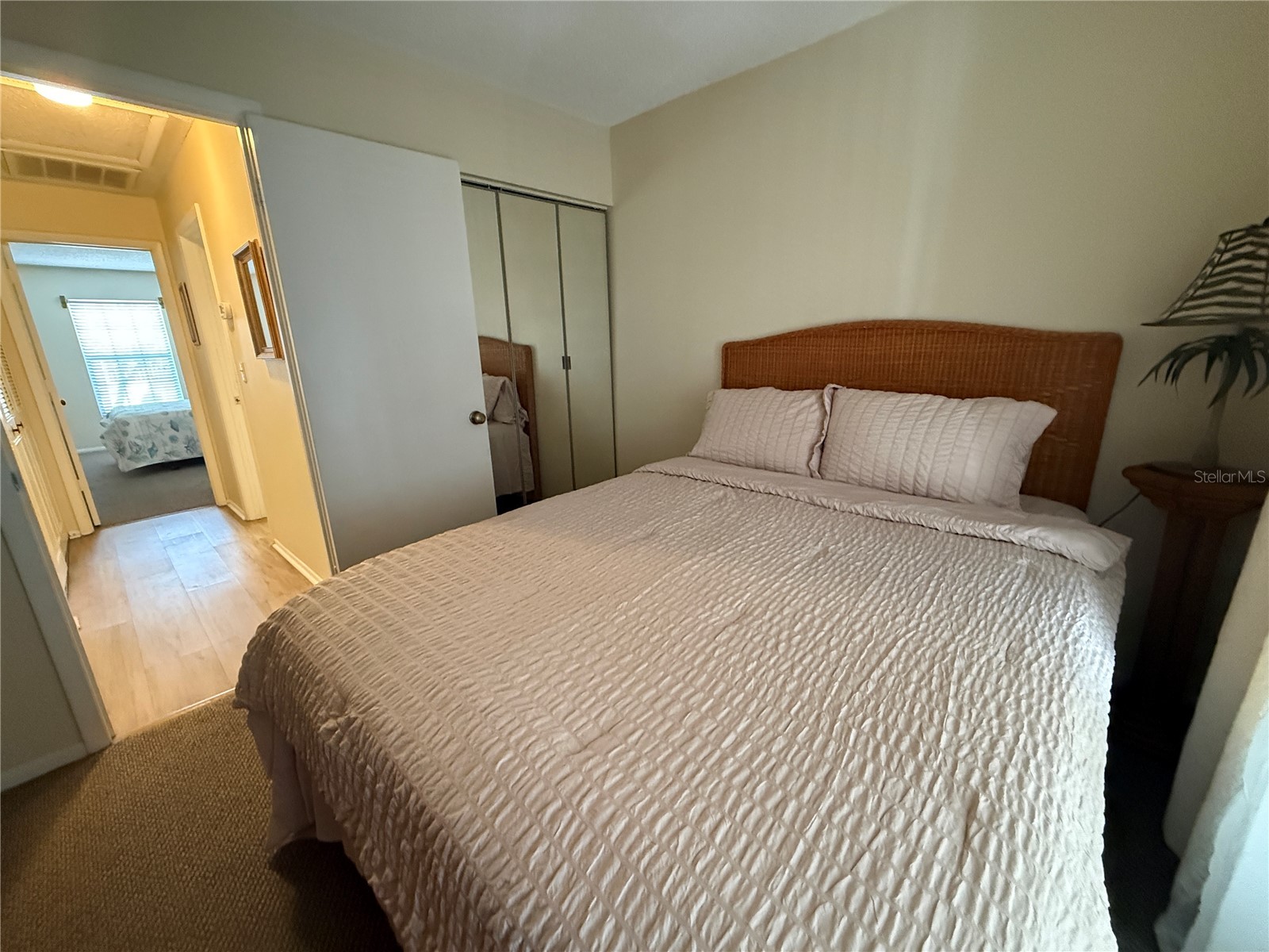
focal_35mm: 14
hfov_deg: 102.1
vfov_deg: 85.7
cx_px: 634
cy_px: 476
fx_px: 513
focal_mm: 2.22
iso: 800
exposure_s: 1/60
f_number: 2.2
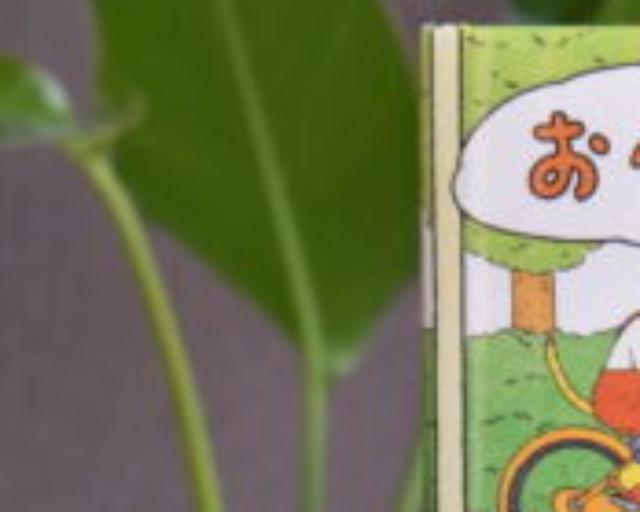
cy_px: 514
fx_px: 5017
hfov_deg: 7.2
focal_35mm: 265
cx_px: 1000
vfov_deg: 5.8
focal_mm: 52
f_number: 5.6
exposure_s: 1/30
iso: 800
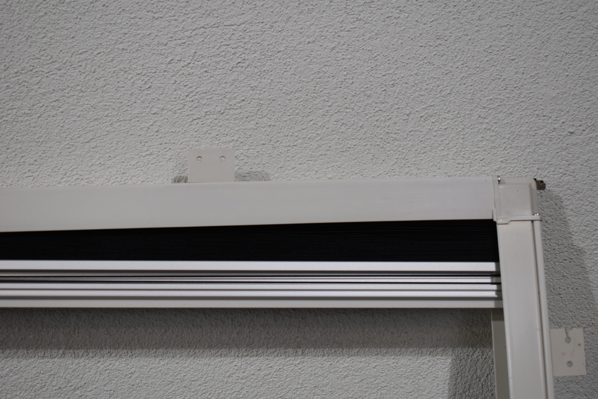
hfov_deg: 33.4
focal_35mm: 60
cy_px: 200
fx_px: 997
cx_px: 299
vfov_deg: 22.6
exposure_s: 1/125
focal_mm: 40
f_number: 5.6
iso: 200
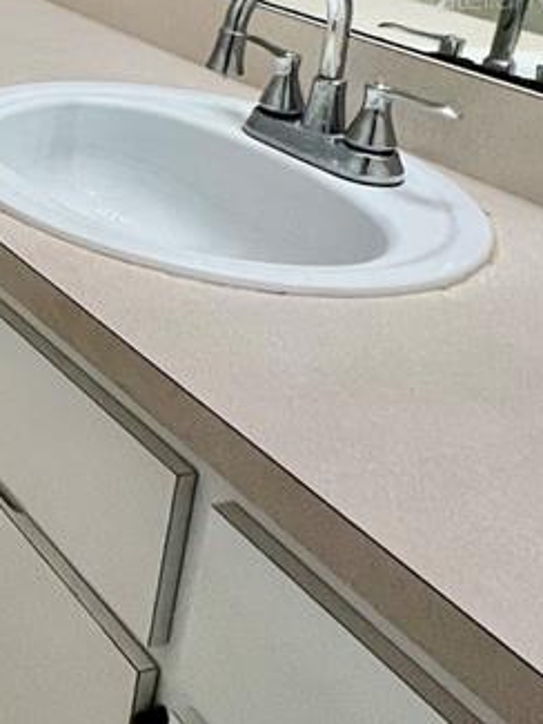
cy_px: -4
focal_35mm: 48
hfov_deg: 21.4
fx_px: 1003
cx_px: -407
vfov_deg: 35.7
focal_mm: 1.57
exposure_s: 1/60
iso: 160
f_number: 1.8
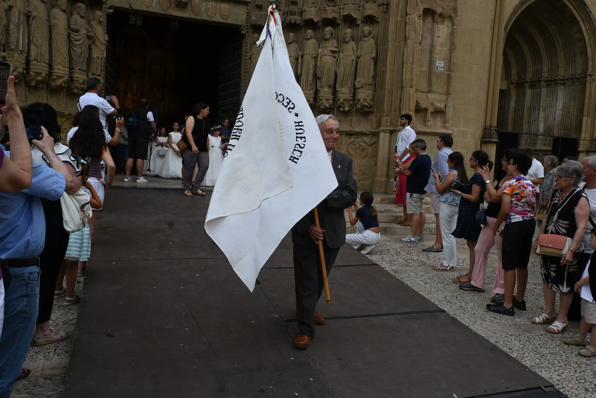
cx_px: 298
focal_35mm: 30
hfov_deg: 61.9
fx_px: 497
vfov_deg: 43.6
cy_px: 199
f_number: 11
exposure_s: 1/500
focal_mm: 20
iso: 1600
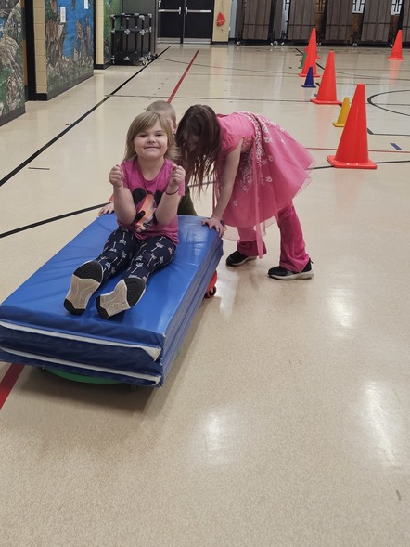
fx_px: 631
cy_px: 203
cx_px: 137
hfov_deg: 35.6
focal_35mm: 40
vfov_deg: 46.4
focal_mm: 6.3
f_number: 1.7
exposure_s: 1/120
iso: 400
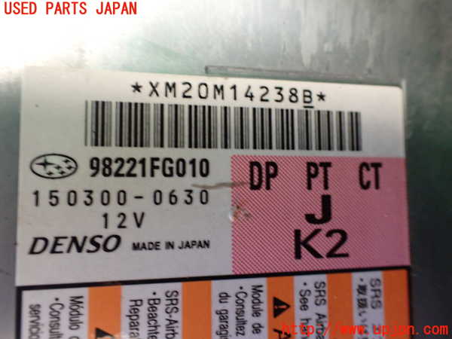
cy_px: 170
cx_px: 226
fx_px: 392
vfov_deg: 46.8
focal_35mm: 30
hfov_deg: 60.0
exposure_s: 1/30
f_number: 2.3
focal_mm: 5.4
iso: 800
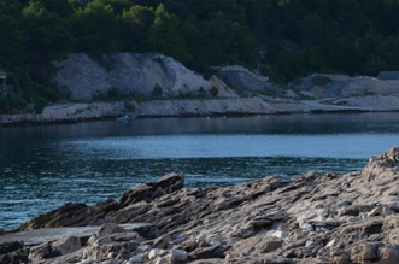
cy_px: 11
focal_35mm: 145
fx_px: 1603
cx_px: 394
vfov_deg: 9.4
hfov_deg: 14.0
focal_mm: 40
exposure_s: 1/200
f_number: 7.1
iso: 200
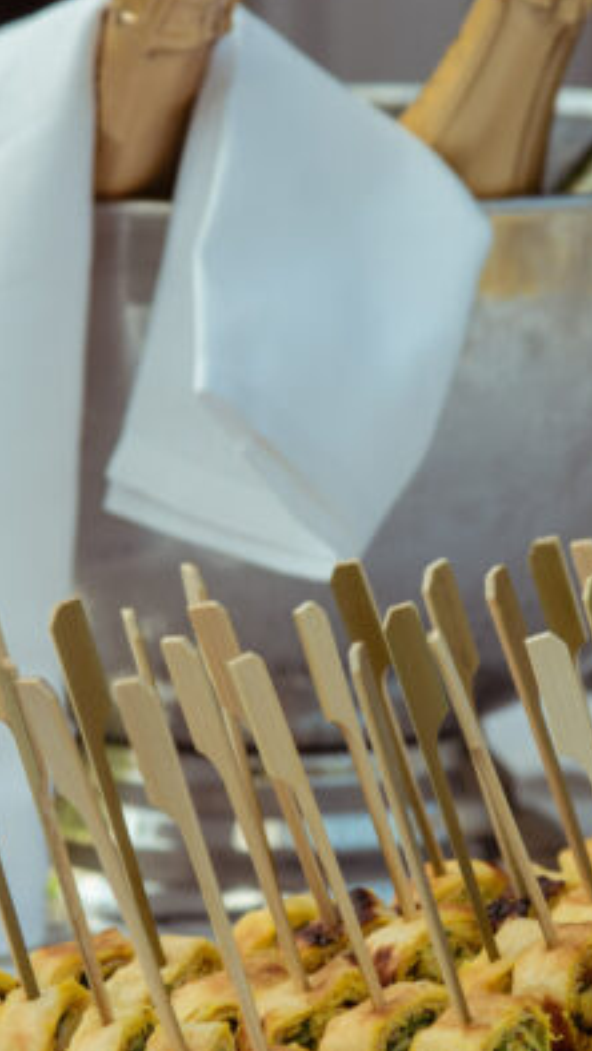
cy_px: 638
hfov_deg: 4.3
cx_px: 416
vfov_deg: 7.5
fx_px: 7971
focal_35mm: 286
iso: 360
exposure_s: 1/500
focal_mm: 105
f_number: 5
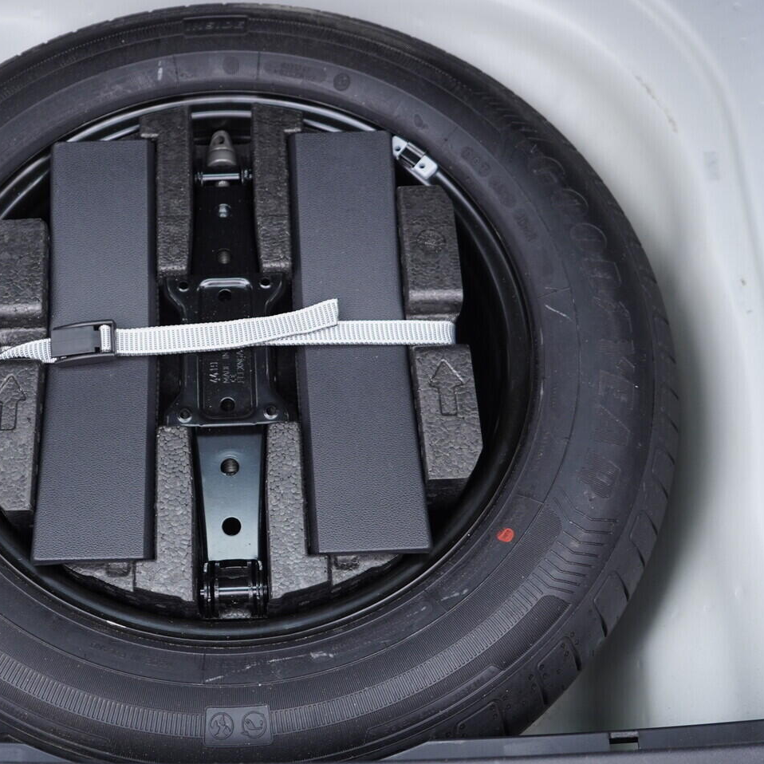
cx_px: 231
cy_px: 382
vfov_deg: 36.8
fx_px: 1149
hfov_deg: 36.3
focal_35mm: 46
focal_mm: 24
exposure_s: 1/40
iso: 200
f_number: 2.8
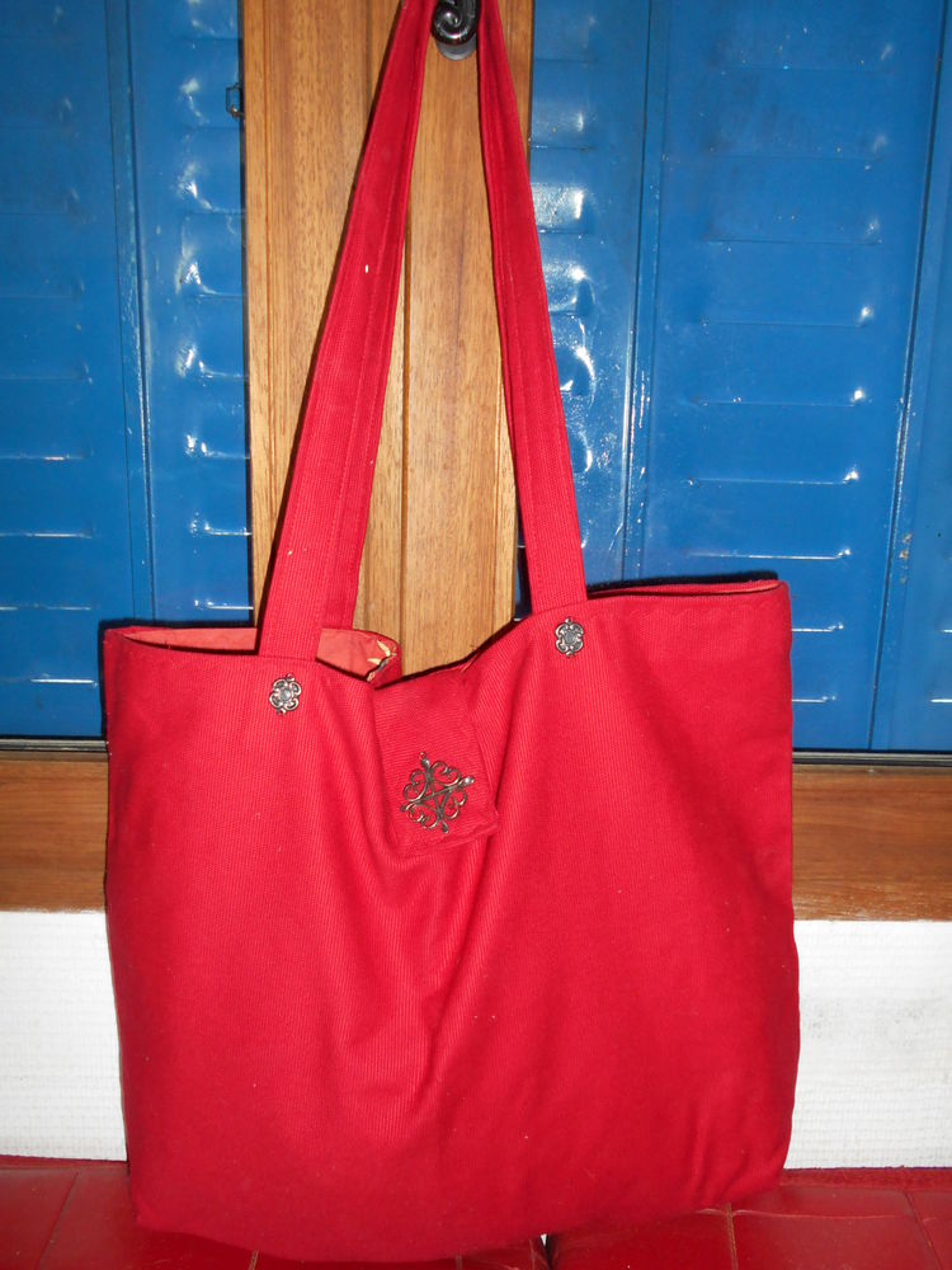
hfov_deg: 46.8
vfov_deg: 60.0
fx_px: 1100
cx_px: 476
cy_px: 635
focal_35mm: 30
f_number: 3.4
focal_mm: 5.1
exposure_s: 1/25
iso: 200
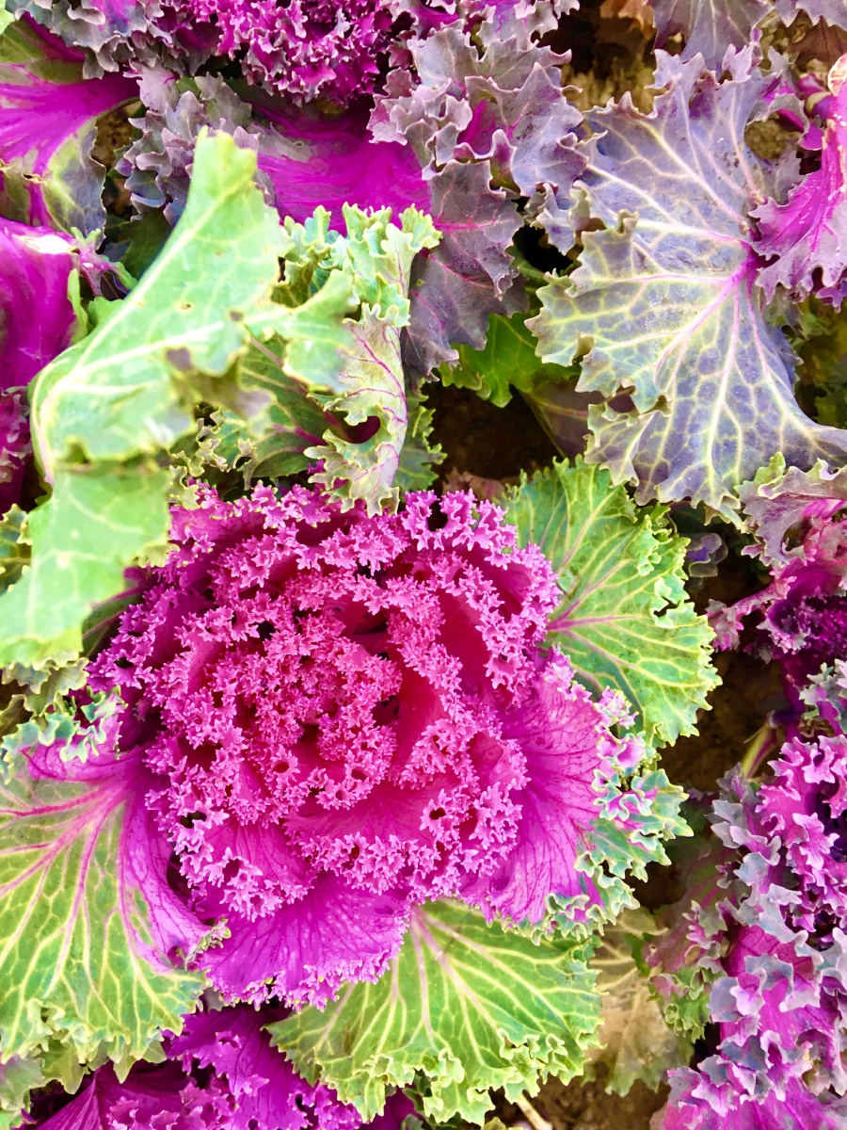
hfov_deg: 48.2
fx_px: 946
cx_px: 424
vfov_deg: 61.7
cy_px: 565
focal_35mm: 29
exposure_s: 1/17
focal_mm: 4.15
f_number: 2.2
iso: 32
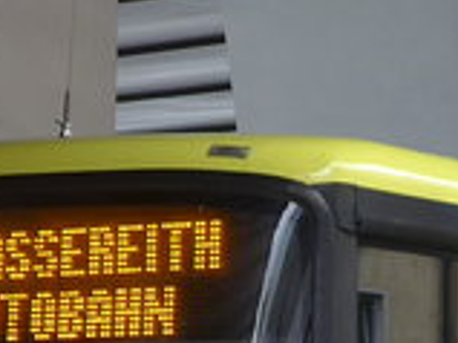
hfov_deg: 6.3
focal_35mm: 310
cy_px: 458
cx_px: 786
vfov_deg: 4.8
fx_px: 4098
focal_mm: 8.4
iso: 80
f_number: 2.6
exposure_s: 1/60
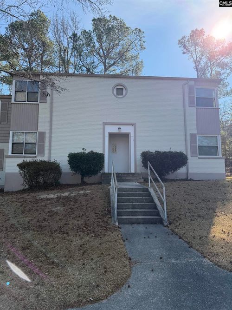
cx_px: 116
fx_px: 215
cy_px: 155
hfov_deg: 56.8
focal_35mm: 24
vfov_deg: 71.6
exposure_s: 1/2801
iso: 100
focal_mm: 6.76
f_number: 1.78
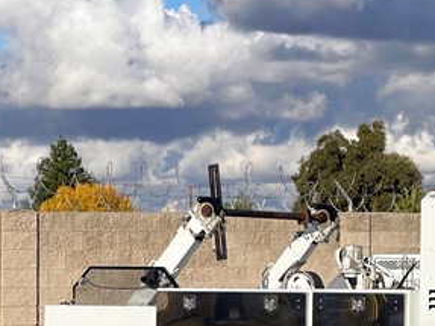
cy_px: 178
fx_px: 2186
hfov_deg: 11.1
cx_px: 527
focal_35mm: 174
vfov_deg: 8.5
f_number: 2.2
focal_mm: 7.5
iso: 20
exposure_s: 1/2660
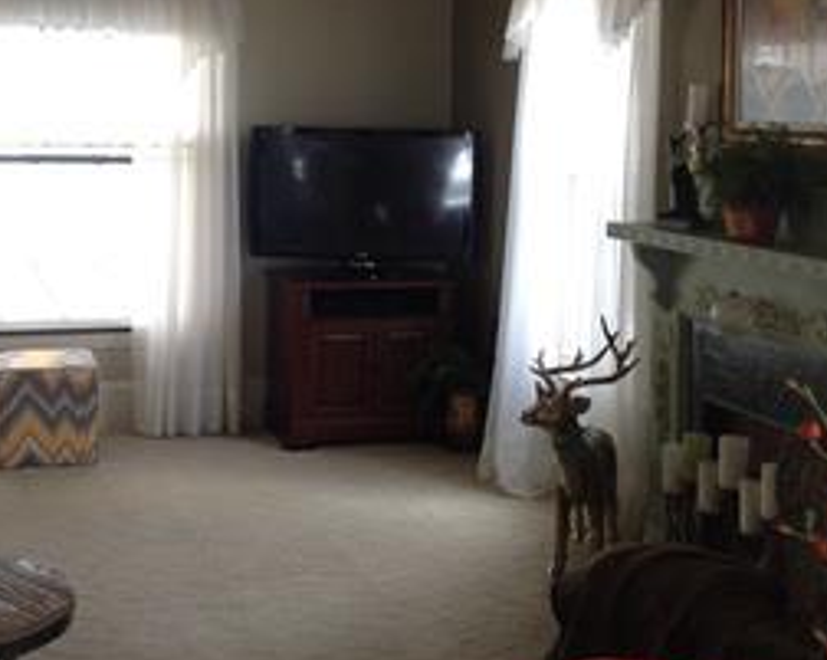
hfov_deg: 29.1
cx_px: 312
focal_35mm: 65
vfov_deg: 23.2
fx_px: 1589
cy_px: 174
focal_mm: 4.28
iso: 50
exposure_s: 1/20
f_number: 2.4
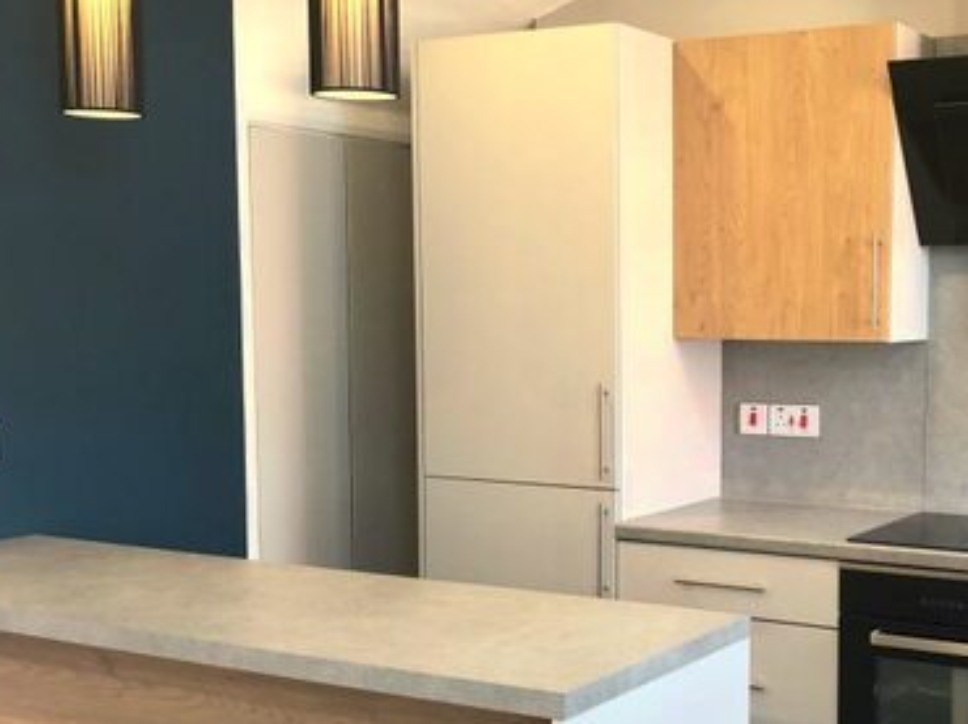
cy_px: 472
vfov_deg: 27.4
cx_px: 719
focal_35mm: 53
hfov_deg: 35.4
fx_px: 1481
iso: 32
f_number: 1.8
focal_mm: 3.99
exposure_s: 1/20
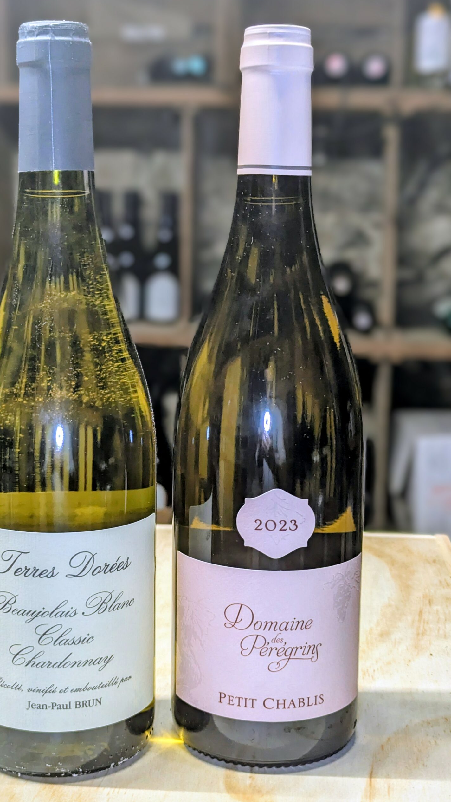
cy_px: 397
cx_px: 189
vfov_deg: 39.2
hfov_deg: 22.6
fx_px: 1127
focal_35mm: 53
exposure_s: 1/99.9
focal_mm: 6.81
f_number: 1.85
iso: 200
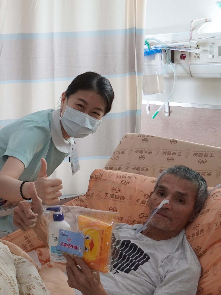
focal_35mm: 58
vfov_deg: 33.2
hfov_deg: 23.2
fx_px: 494
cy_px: 163
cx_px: -43
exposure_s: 1/160
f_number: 4
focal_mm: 19
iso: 2500
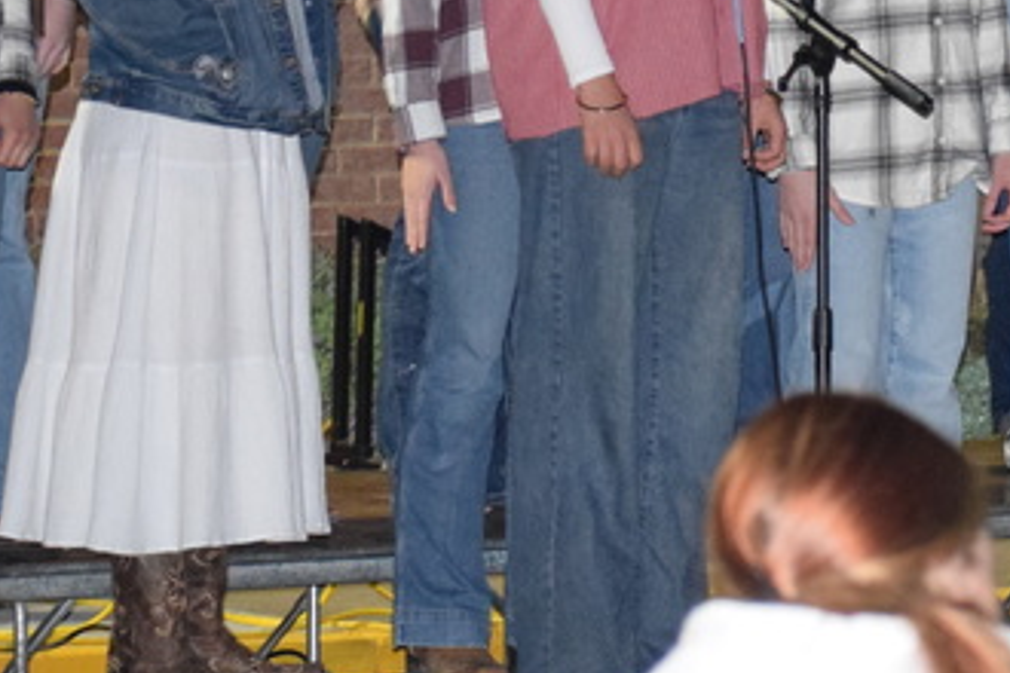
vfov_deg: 4.1
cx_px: 1203
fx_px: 9398
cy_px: -32
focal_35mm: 335
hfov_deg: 6.1
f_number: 4.8
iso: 3200
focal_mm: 72
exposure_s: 1/60
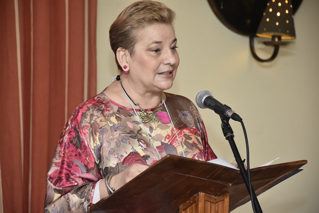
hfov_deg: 9.8
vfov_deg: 6.5
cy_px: 106
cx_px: 160
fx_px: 1860
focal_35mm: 210
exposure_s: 1/200
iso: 1600
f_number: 6.3
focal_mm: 140
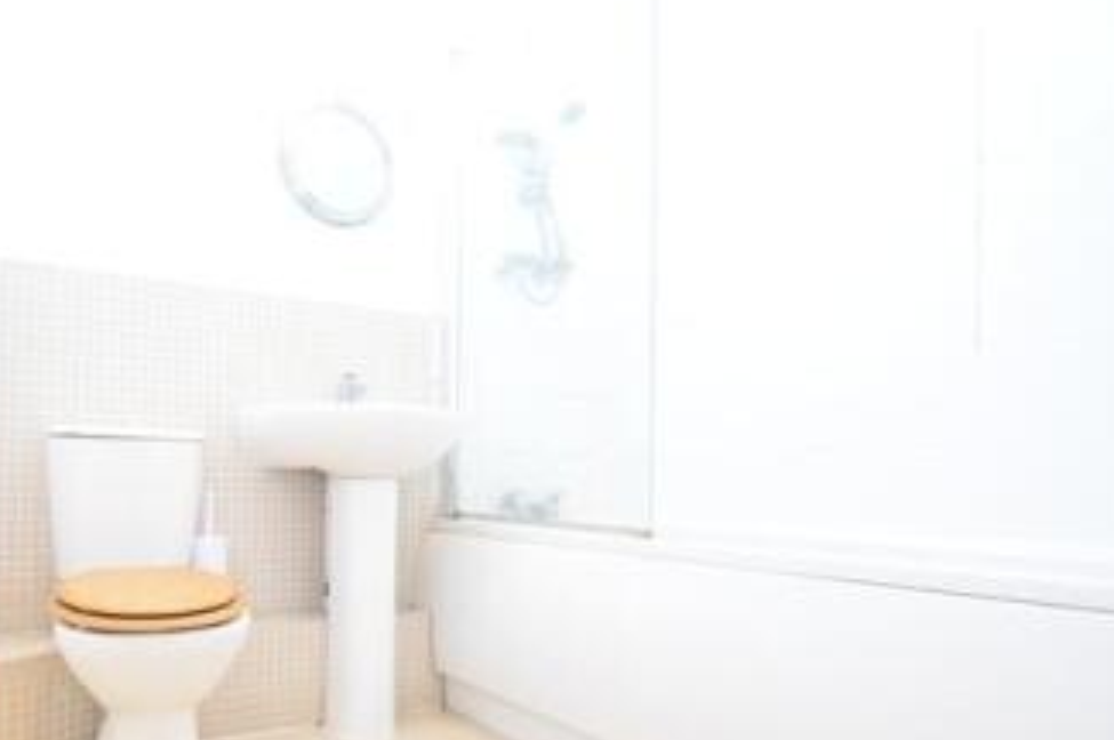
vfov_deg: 56.0
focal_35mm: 22
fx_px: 680
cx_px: 332
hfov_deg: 75.0
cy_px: 488
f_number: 4
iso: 800
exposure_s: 1/60
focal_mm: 10
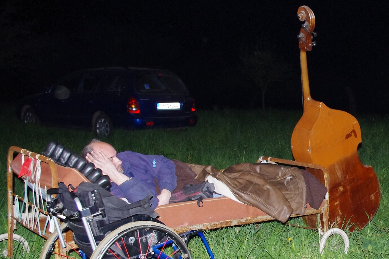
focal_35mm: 34
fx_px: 367
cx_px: 194
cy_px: 130
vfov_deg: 38.9
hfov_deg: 55.8
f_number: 4.5
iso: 1600
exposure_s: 1/180
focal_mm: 23.13
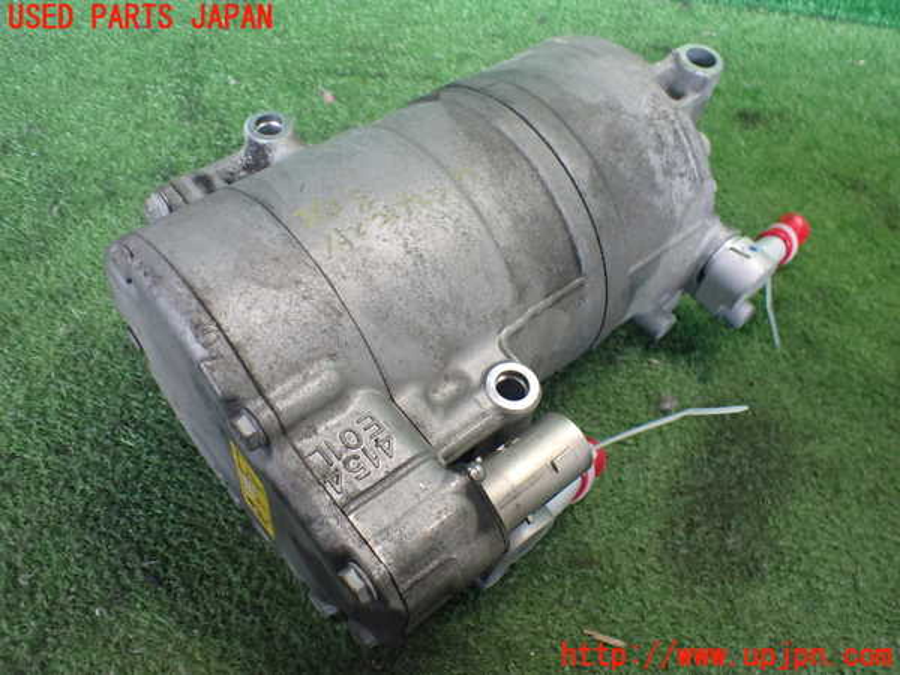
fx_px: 780
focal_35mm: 30
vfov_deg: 46.8
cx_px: 450
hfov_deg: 60.0
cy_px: 338
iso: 800
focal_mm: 5.4
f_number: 2.3
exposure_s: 1/125
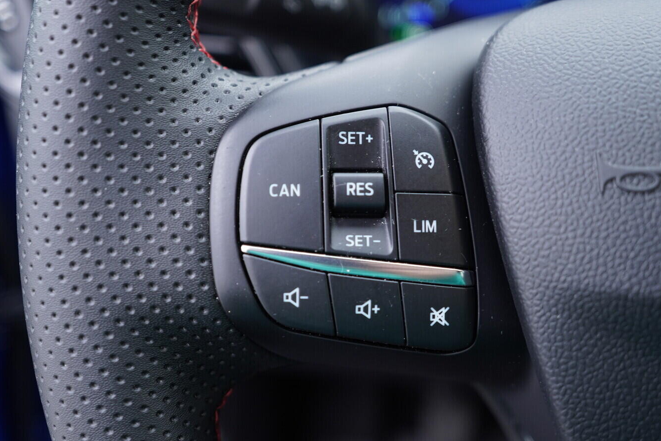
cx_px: 357
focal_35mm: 39
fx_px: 716
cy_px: 222
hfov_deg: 49.5
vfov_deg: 34.2
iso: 320
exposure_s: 1/40
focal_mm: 24
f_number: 2.8
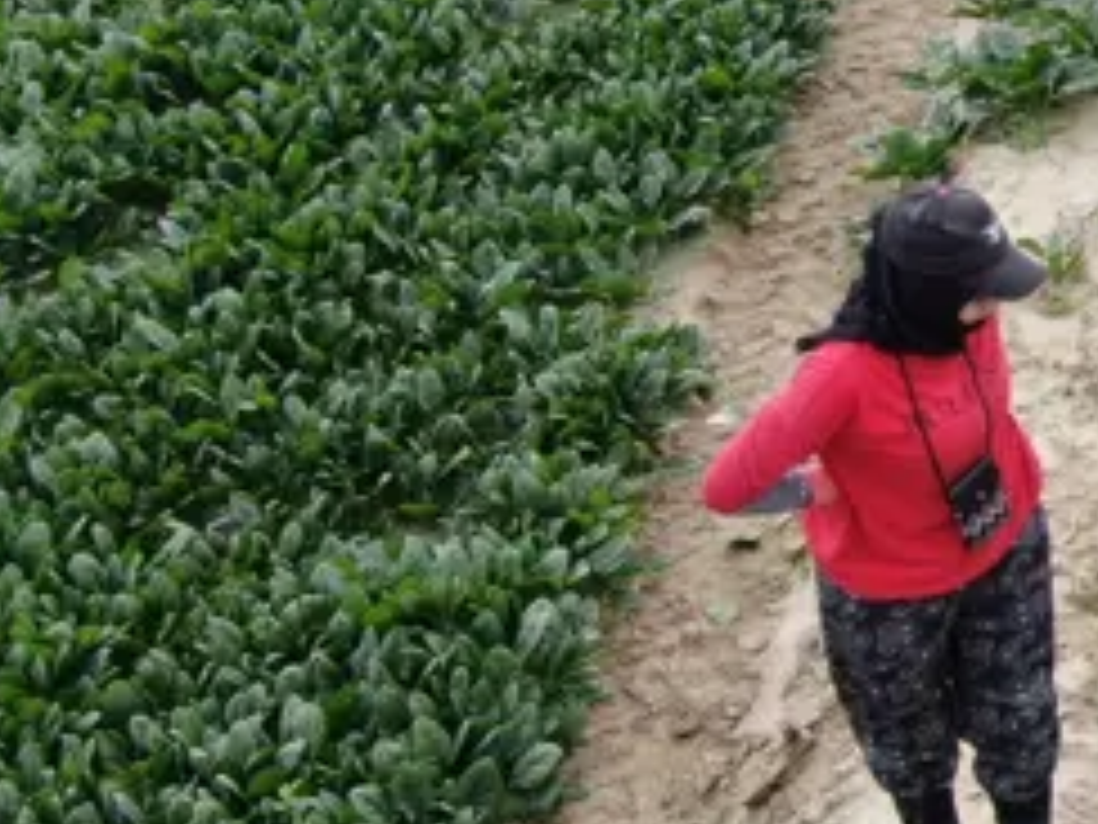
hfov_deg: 16.2
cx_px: 1768
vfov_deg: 13.3
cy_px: -189
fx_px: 3426
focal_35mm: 108
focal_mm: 5.22
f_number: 3.1
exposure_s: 1/50
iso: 100
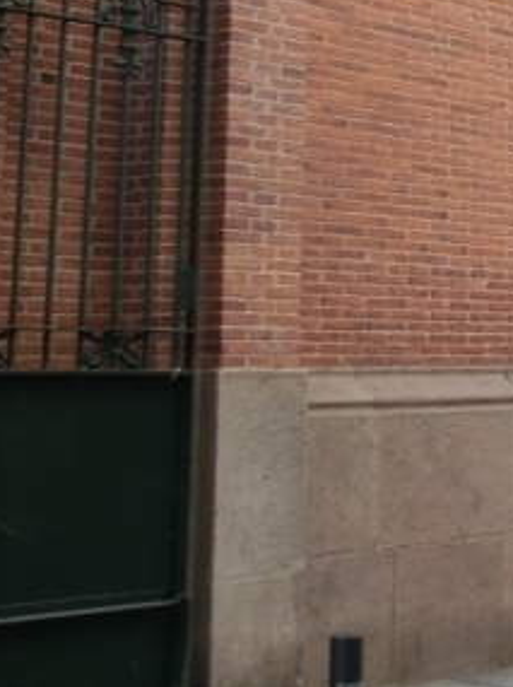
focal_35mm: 104
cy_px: 5
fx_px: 2060
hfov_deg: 13.7
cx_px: 672
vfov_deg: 18.4
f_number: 3.9
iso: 100
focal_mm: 6.61
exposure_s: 1/60
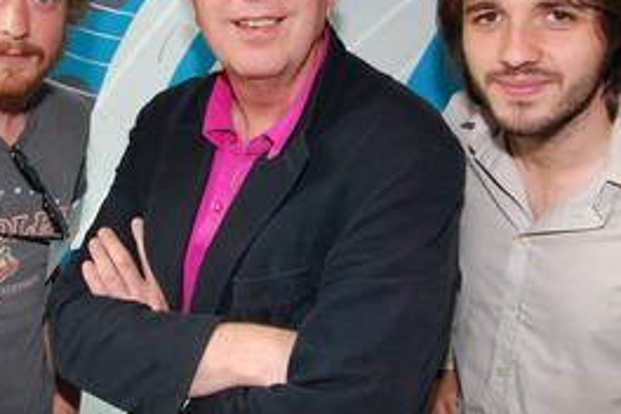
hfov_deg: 45.2
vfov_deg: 30.7
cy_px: 107
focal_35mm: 43
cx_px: 254
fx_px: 742
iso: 400
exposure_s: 1/60
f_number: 5.6
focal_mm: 18
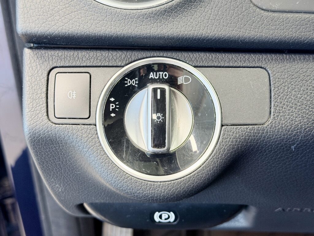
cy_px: 118
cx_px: 157
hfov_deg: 39.7
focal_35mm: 48
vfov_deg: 30.3
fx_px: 435
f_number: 1.78
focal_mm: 6.76
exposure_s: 1/33
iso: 200
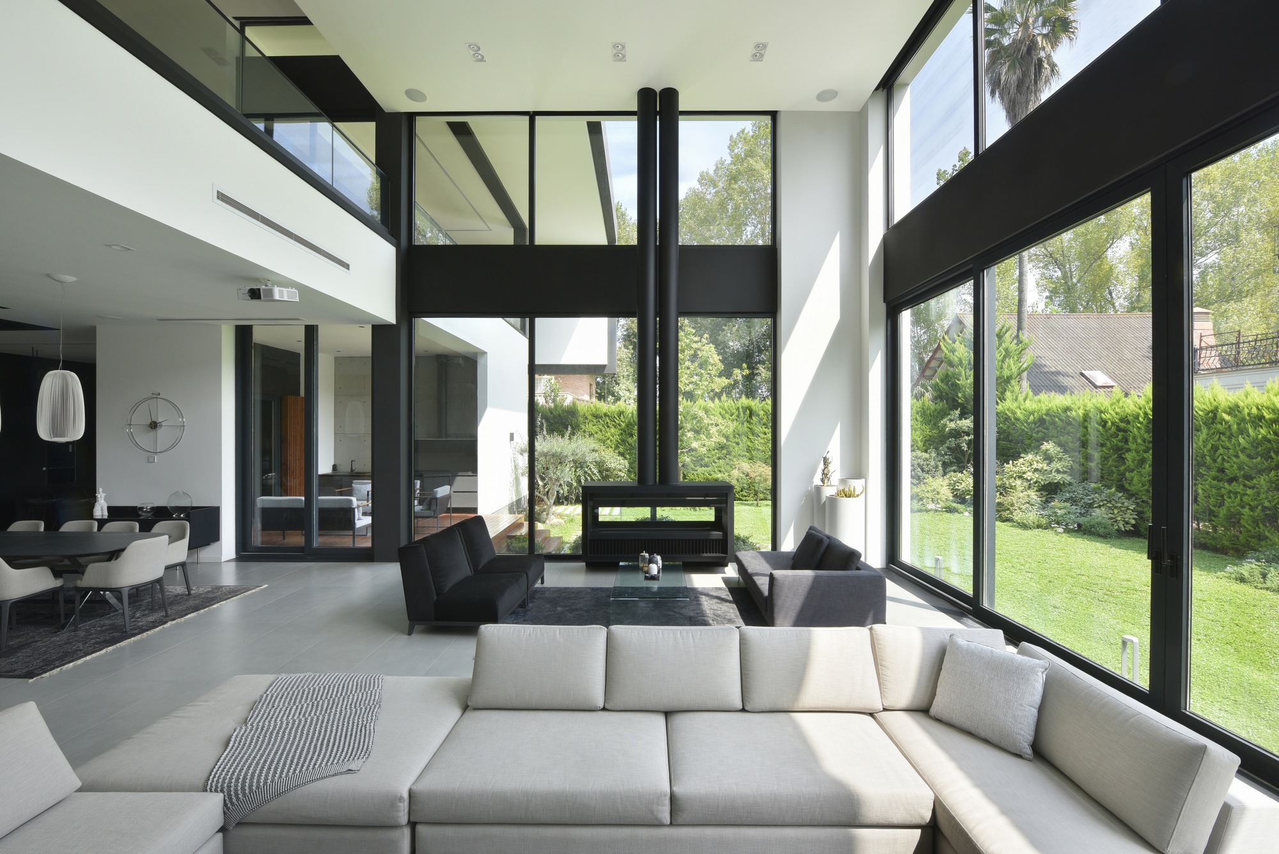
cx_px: 640
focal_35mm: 15
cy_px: 427
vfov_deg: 77.4
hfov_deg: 100.4
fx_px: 533
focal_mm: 15
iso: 200
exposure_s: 1/40
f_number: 11
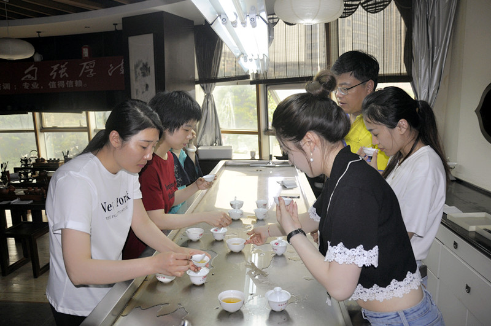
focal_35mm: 27
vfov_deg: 47.8
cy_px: 163
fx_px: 368
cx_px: 246
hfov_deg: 67.5
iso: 500
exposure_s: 1/200
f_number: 4
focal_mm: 18
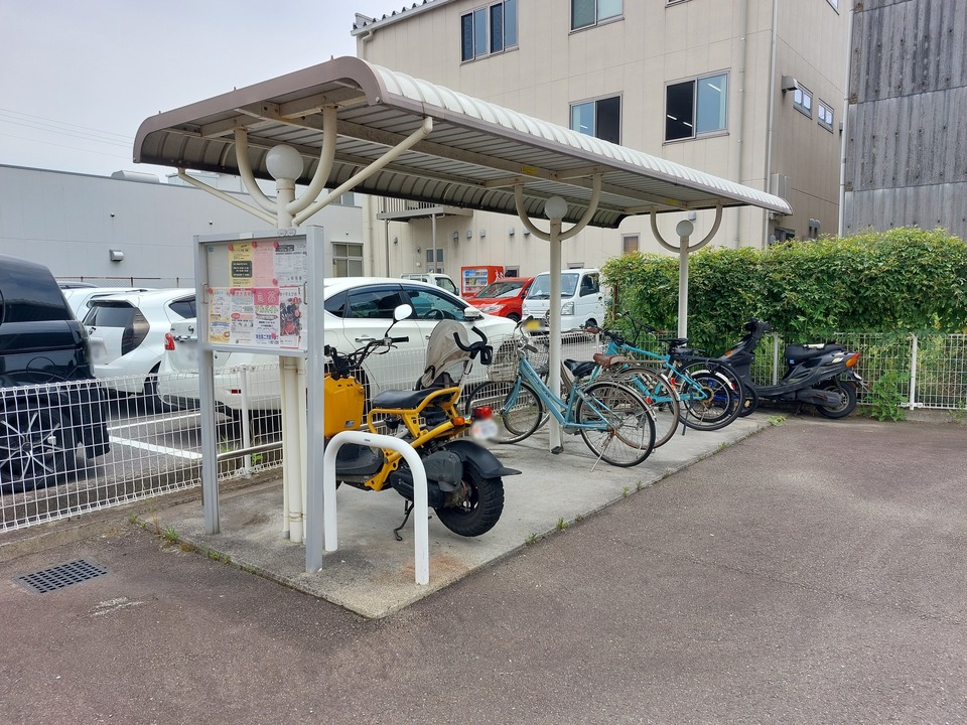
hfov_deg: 71.6
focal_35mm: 24
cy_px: 362
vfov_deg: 56.8
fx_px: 670
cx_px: 484
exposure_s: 1/637
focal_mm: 5.23
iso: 25
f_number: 1.8
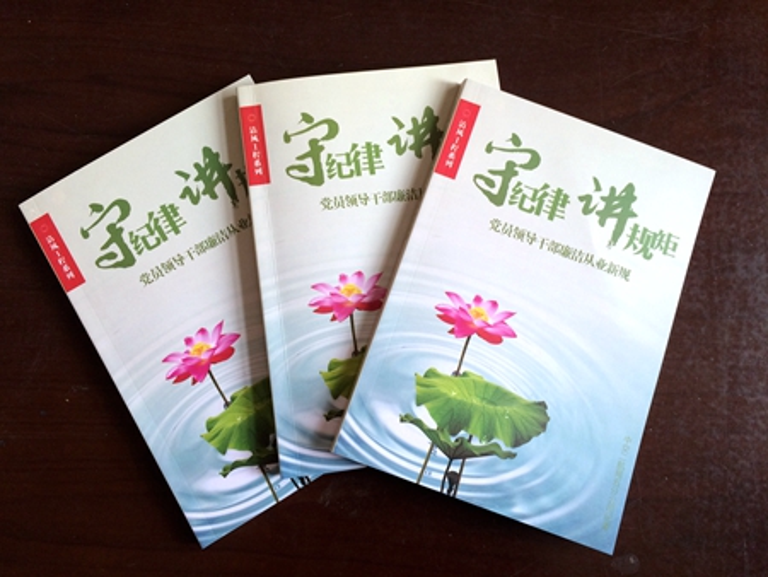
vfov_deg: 48.3
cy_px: 288
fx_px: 644
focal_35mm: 29
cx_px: 384
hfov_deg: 61.6
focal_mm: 4.15
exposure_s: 1/100
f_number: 2.2
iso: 64
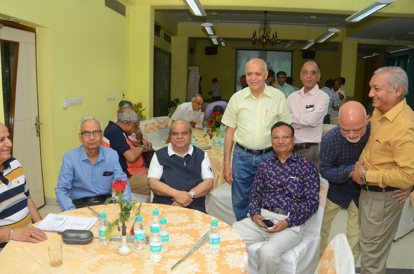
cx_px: 207
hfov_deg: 37.9
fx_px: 602
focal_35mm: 52
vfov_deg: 25.6
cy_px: 137
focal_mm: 35
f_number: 7.1
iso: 1600
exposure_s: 1/125
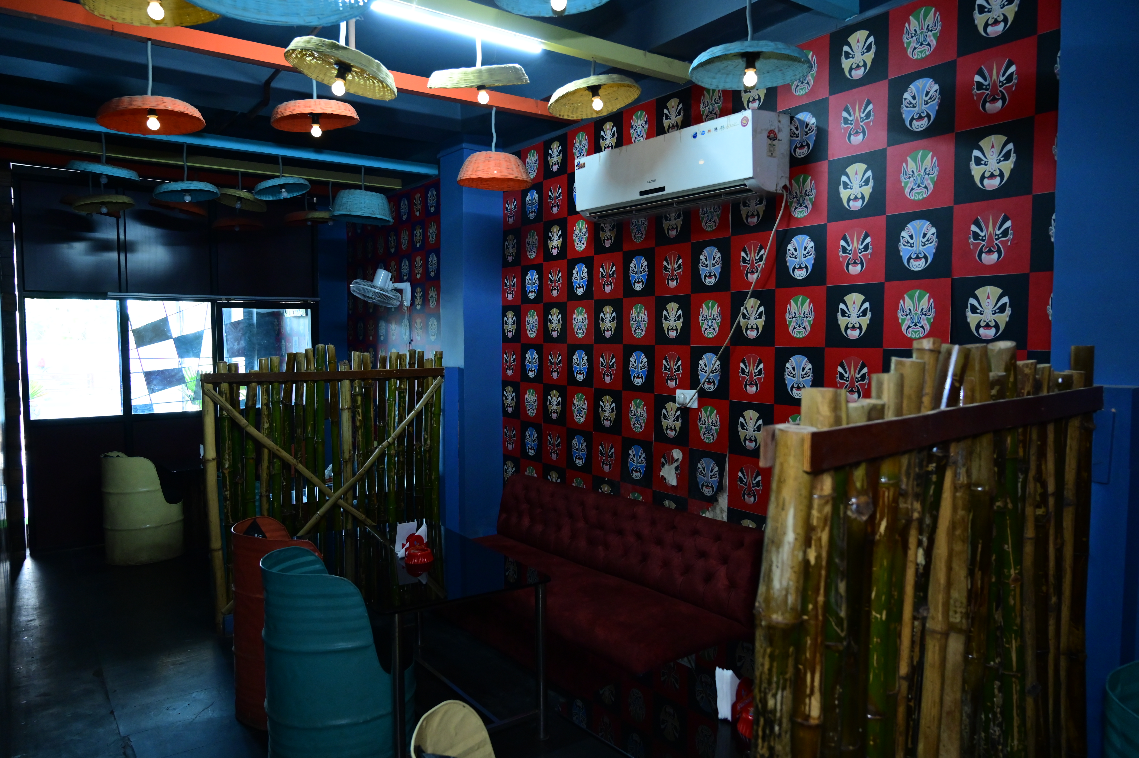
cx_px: 570
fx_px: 759
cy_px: 379
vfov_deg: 53.1
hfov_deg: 73.8
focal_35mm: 24
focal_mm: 24
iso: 3200
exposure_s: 1/60
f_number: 4
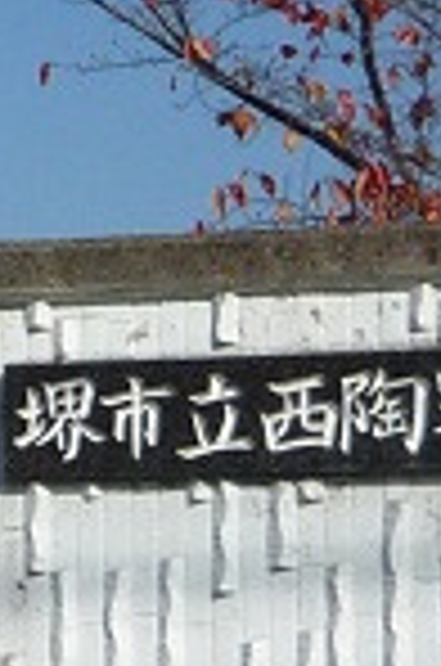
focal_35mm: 176
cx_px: -310
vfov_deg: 11.7
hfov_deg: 7.6
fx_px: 3249
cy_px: 378
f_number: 5.6
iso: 100
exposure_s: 1/640
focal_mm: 4.4
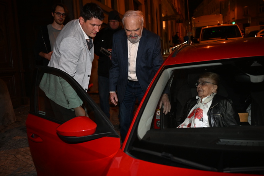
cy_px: 88
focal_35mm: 33
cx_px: 132
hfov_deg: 57.2
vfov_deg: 40.0
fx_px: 242
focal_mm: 33
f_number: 3.5
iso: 4000
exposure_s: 1/80
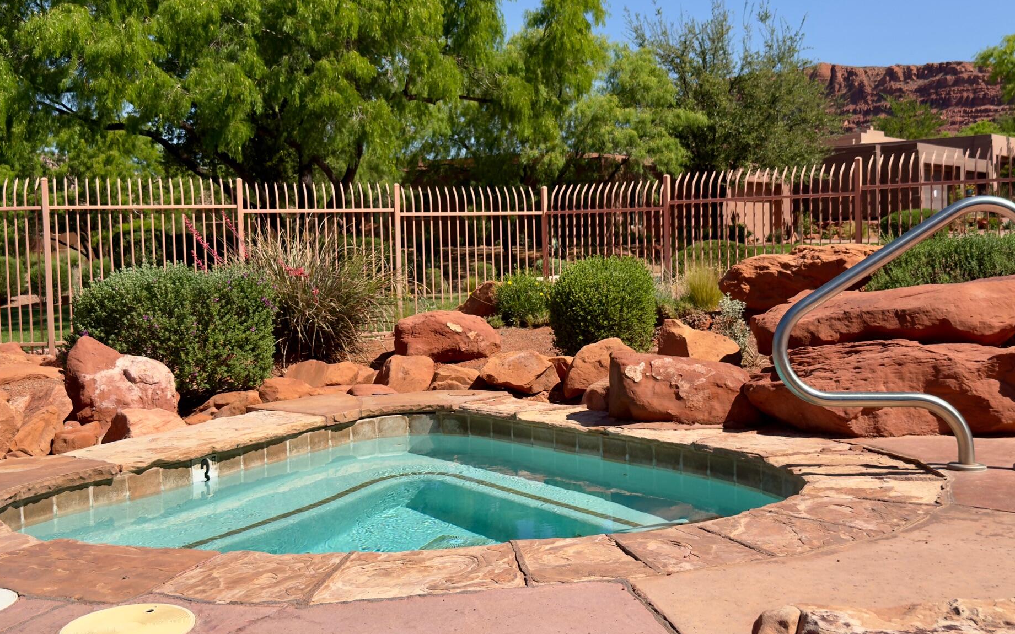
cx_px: 539
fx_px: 1272
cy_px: 305
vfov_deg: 28.0
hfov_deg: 43.5
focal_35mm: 46
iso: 64
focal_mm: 6.76
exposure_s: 1/6329
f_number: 1.78
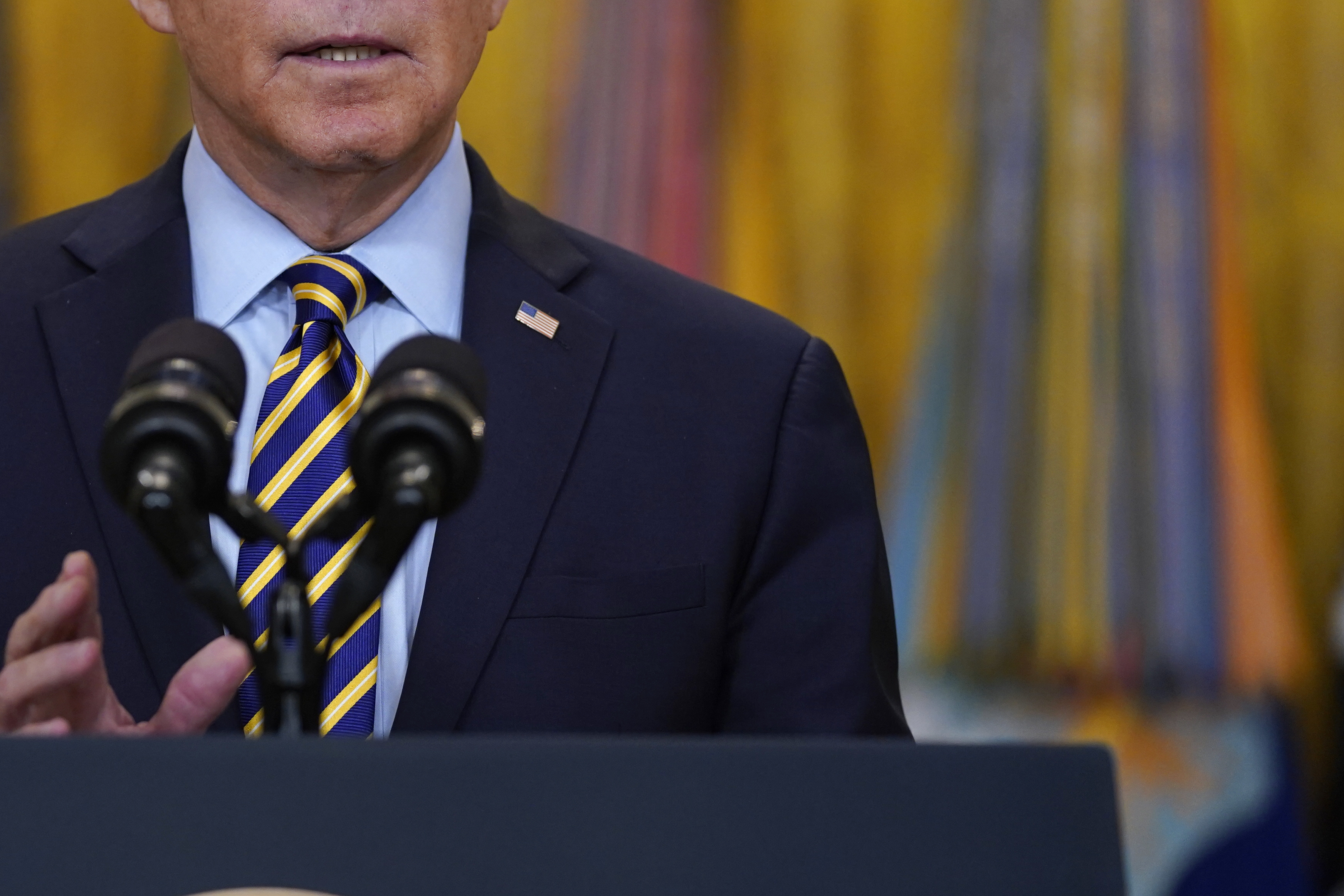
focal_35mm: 215
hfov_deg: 9.6
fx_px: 8027
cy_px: 288
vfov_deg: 6.4
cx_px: 310
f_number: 2.8
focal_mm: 125
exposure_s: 1/250
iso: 2000
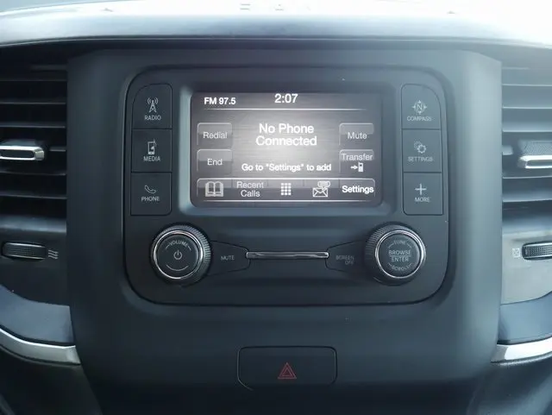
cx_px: 276
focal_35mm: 46
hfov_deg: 41.2
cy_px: 208
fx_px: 734
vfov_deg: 31.6
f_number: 5.1
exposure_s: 1/60
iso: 800
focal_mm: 23
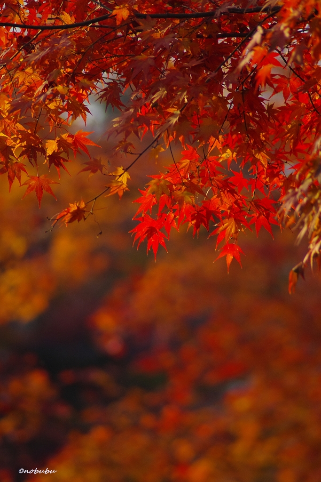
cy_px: 241
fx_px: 6016
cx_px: 160
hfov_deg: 3.1
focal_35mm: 450
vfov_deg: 4.6
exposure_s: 1/250
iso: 400
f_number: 5.6
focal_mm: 300
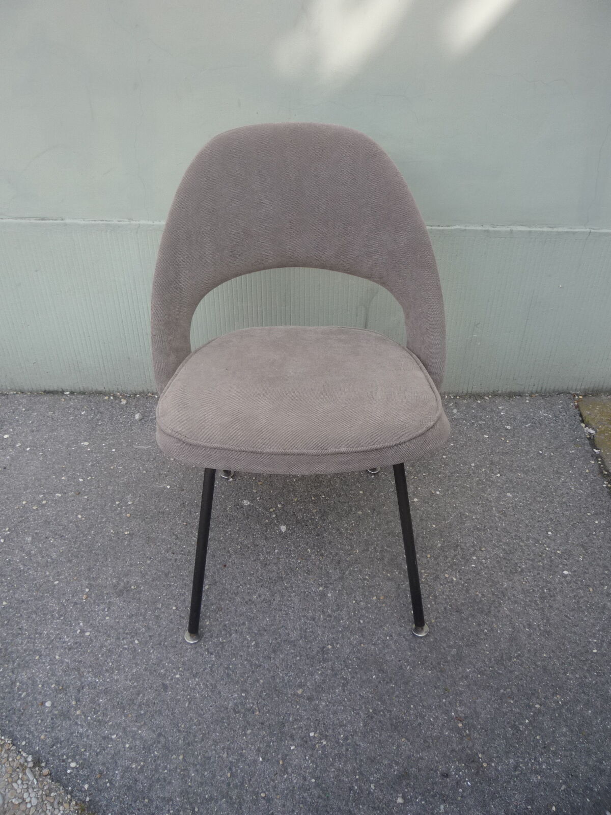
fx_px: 706
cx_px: 306
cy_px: 408
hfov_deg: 46.8
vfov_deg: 60.0
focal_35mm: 30
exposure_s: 1/200
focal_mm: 5.2
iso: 100
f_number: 4
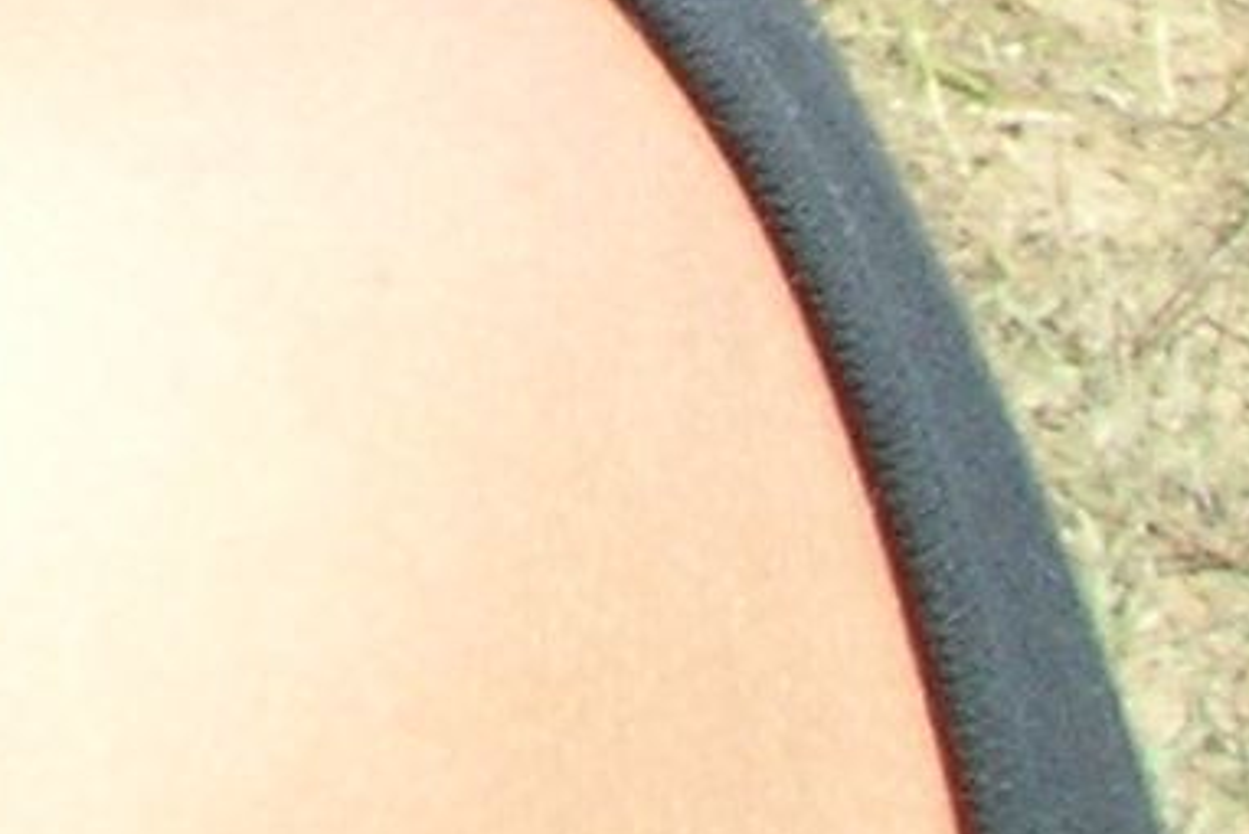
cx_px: -1981
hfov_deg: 7.8
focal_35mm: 240
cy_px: -2247
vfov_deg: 5.2
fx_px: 8329
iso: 50
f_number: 4.9
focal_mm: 5.7
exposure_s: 1/159
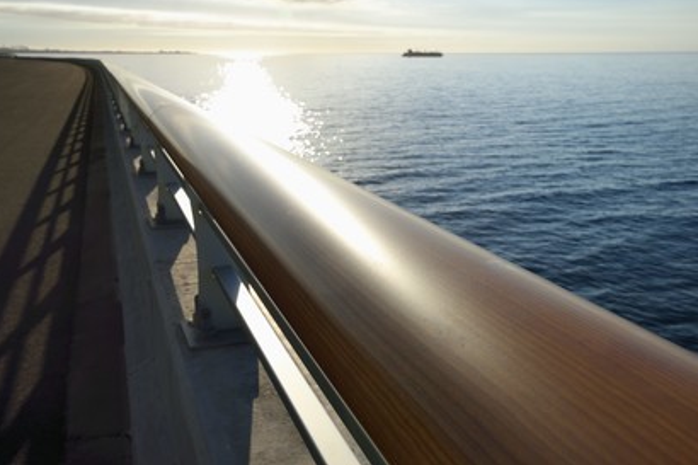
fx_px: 756
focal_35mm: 39
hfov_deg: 49.6
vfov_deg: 34.2
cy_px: 228
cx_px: 348
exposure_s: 1/250
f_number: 18
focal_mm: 38
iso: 200
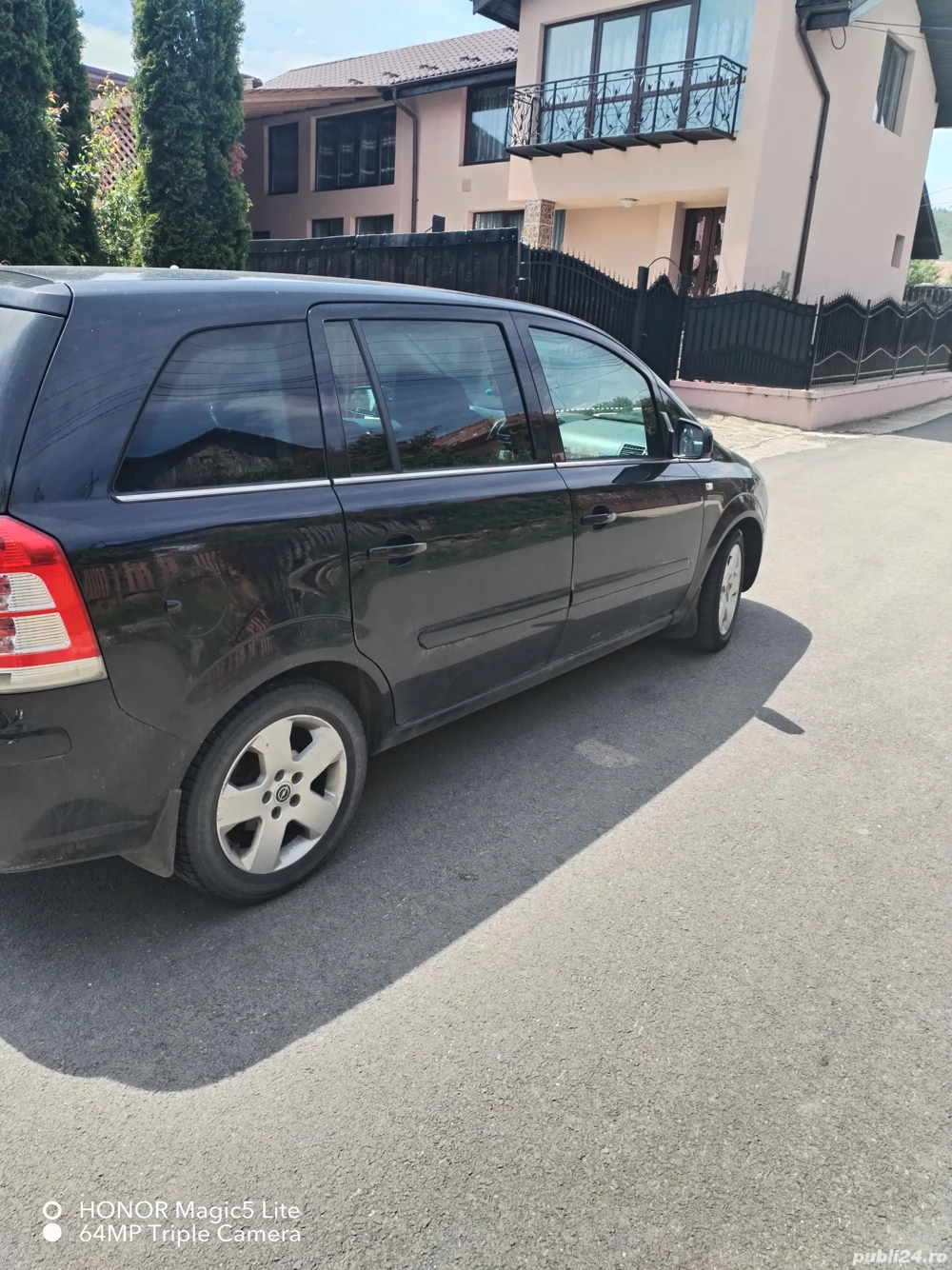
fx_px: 954
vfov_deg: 67.3
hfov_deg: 53.0
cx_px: 476
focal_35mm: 26
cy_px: 635
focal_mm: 4.75
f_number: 1.8
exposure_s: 1/387
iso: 100
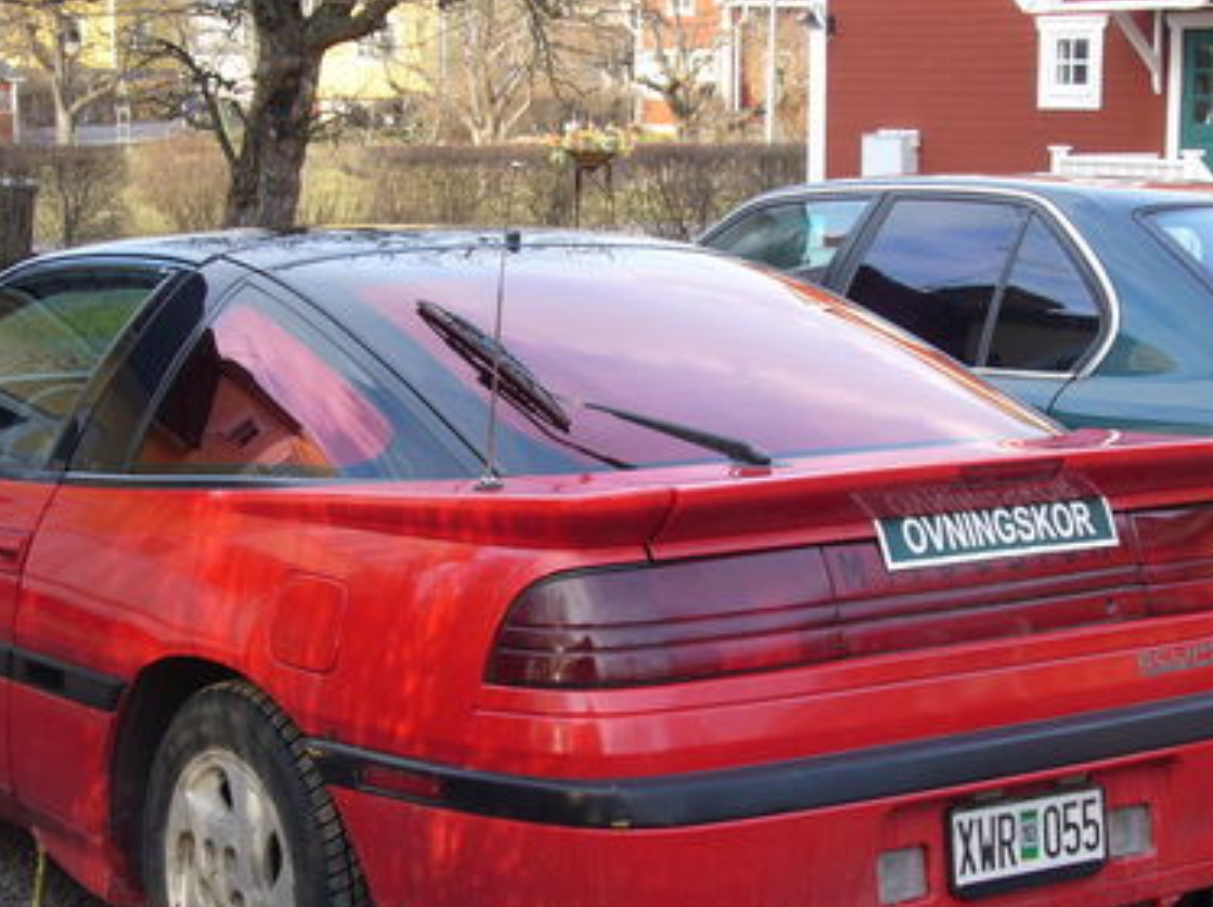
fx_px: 2766
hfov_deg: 24.7
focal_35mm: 79
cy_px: 588
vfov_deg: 18.6
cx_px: 585
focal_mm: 7.5
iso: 80
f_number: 3.5
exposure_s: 1/100
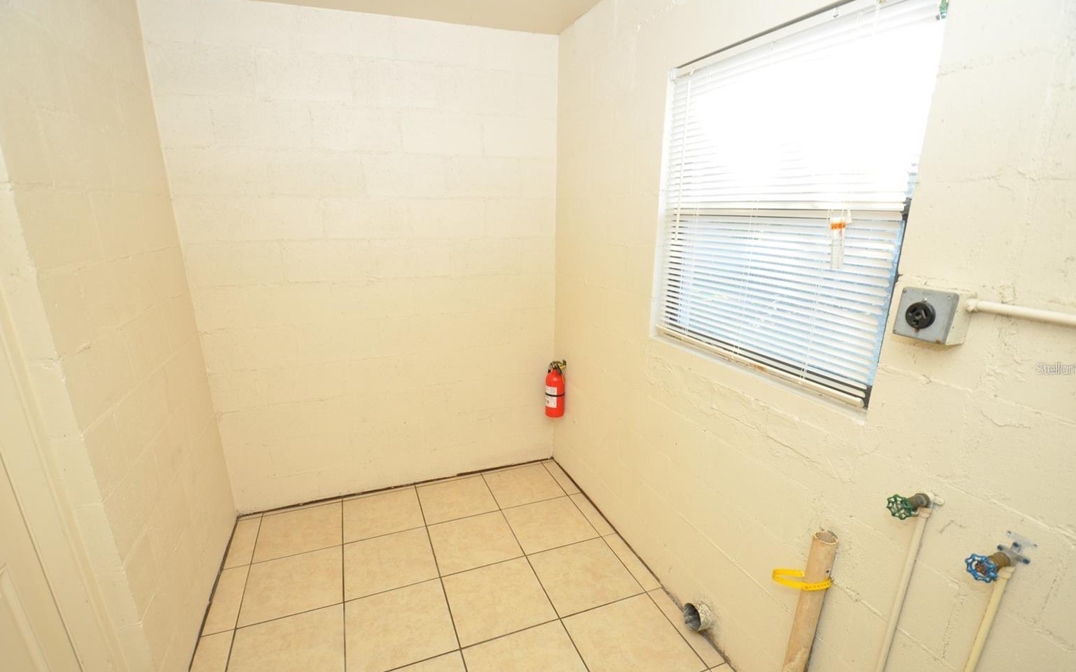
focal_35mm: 16
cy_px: 368
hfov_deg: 97.8
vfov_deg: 71.1
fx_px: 469
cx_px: 538
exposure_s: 1/60
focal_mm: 10
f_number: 4
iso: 800
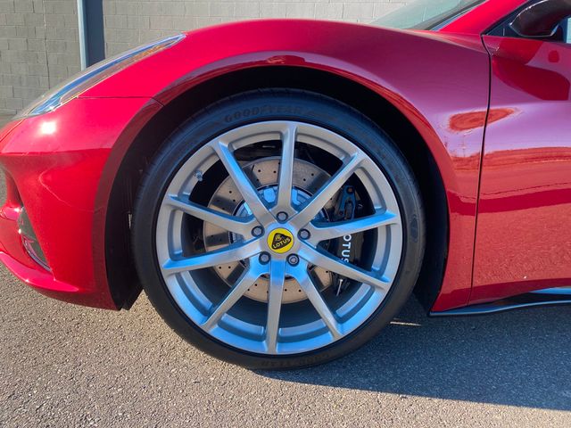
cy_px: 214
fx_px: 429
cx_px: 286
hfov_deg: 67.3
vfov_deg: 53.1
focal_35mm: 26
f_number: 1.8
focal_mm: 4.25
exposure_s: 1/339
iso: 32
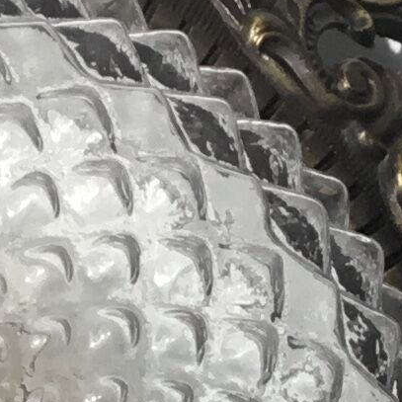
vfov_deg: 7.7
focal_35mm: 220
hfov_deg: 7.8
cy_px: 689
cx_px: -249
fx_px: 2891
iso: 40
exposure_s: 1/100
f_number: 2.4
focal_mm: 3.3
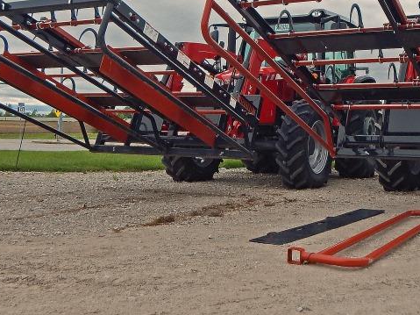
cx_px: 281
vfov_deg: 30.6
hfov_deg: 39.9
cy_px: 97
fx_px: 570
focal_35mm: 47
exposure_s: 1/800
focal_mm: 4
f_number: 3
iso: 125
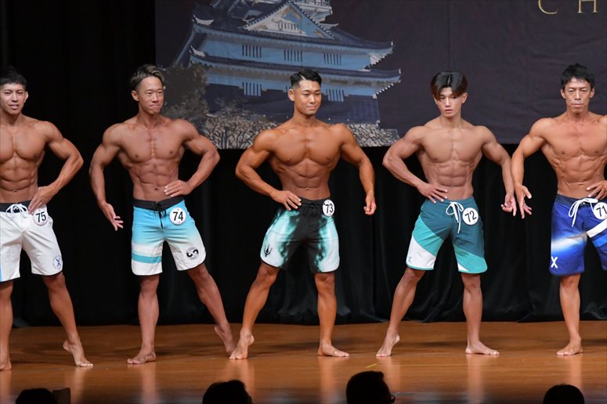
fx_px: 4298
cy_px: 202
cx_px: 304
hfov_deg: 8.1
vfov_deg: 5.4
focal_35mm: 255
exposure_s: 1/400
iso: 5000
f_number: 5.6
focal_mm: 170
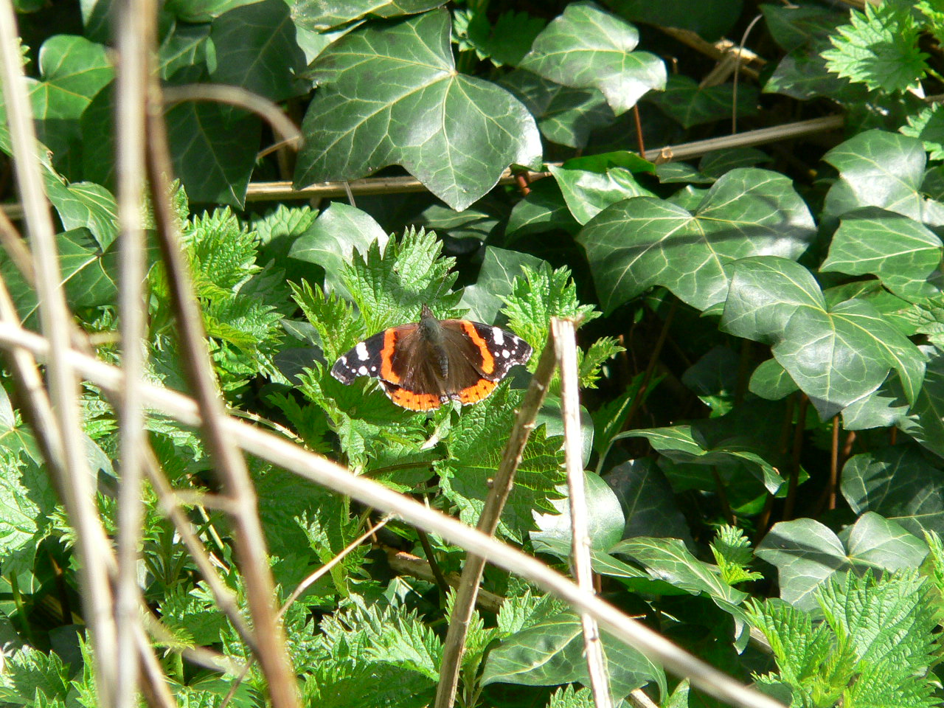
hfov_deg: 4.6
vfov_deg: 3.4
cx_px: 472
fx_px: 11781
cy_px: 354
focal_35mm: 432
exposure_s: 1/400
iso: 200
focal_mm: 72
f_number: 6.5
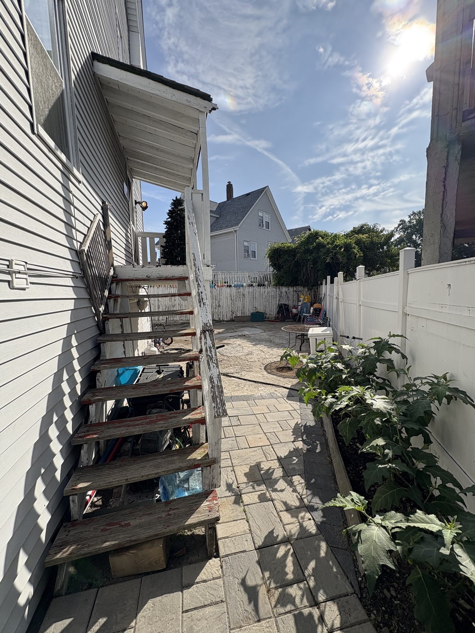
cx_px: 238
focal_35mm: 14
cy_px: 316
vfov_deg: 102.1
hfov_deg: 85.7
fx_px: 256
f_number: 2.2
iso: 40
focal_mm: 2.22
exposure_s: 1/1976
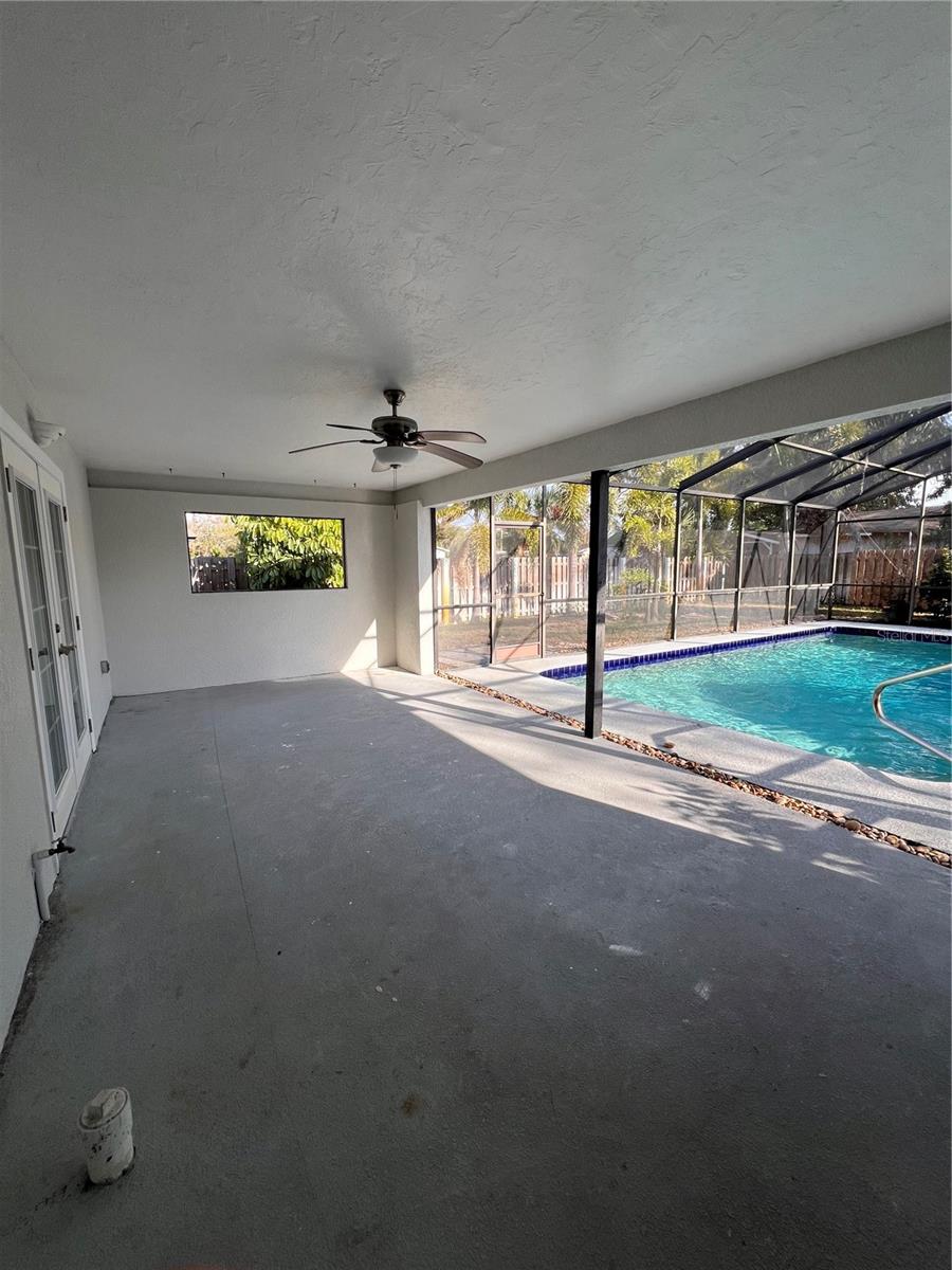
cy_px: 635
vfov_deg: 106.2
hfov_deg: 89.9
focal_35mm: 13
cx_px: 476
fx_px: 477
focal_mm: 1.57
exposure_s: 1/359
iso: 32
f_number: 1.8
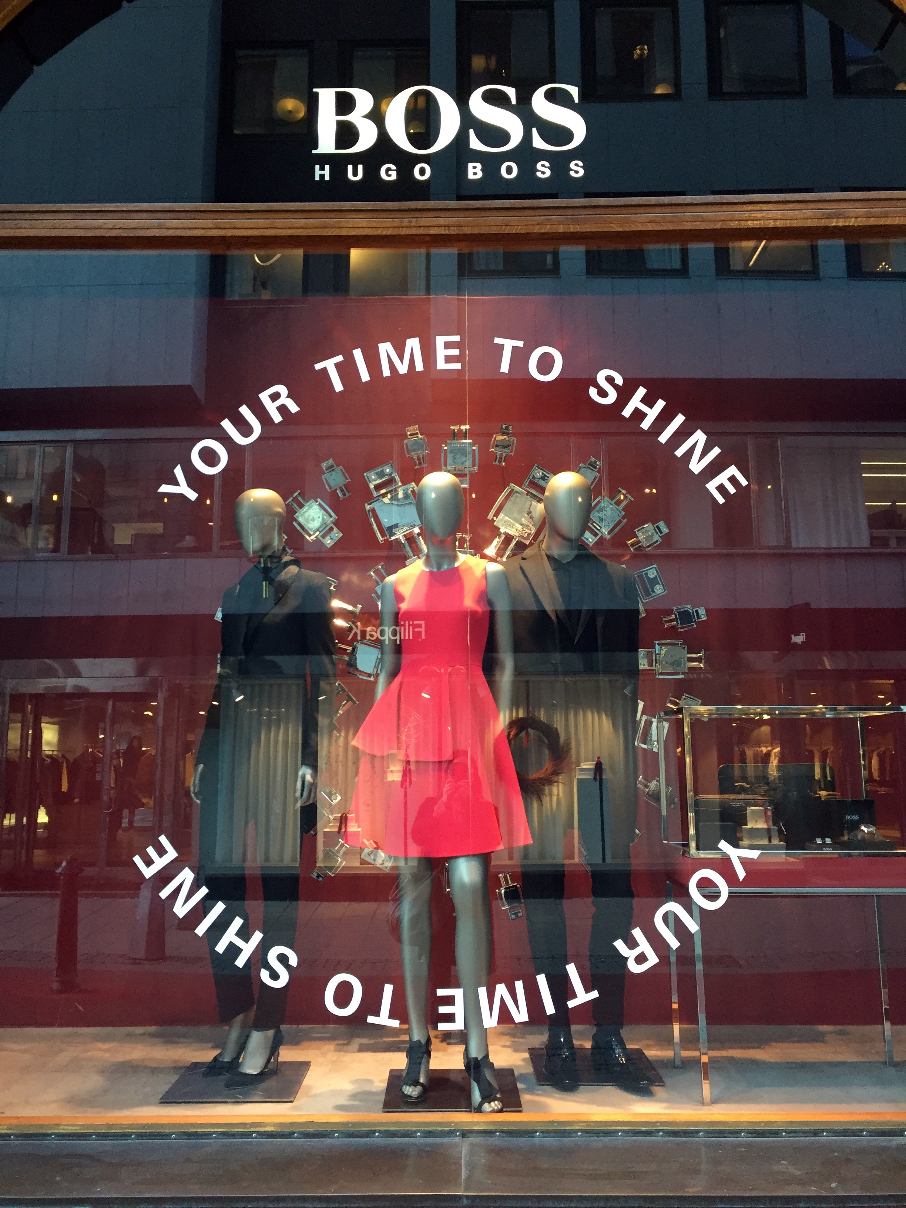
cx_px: 453
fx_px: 1012
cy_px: 604
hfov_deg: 48.2
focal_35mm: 29
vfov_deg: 61.7
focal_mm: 4.15
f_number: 2.2
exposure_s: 1/33
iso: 64
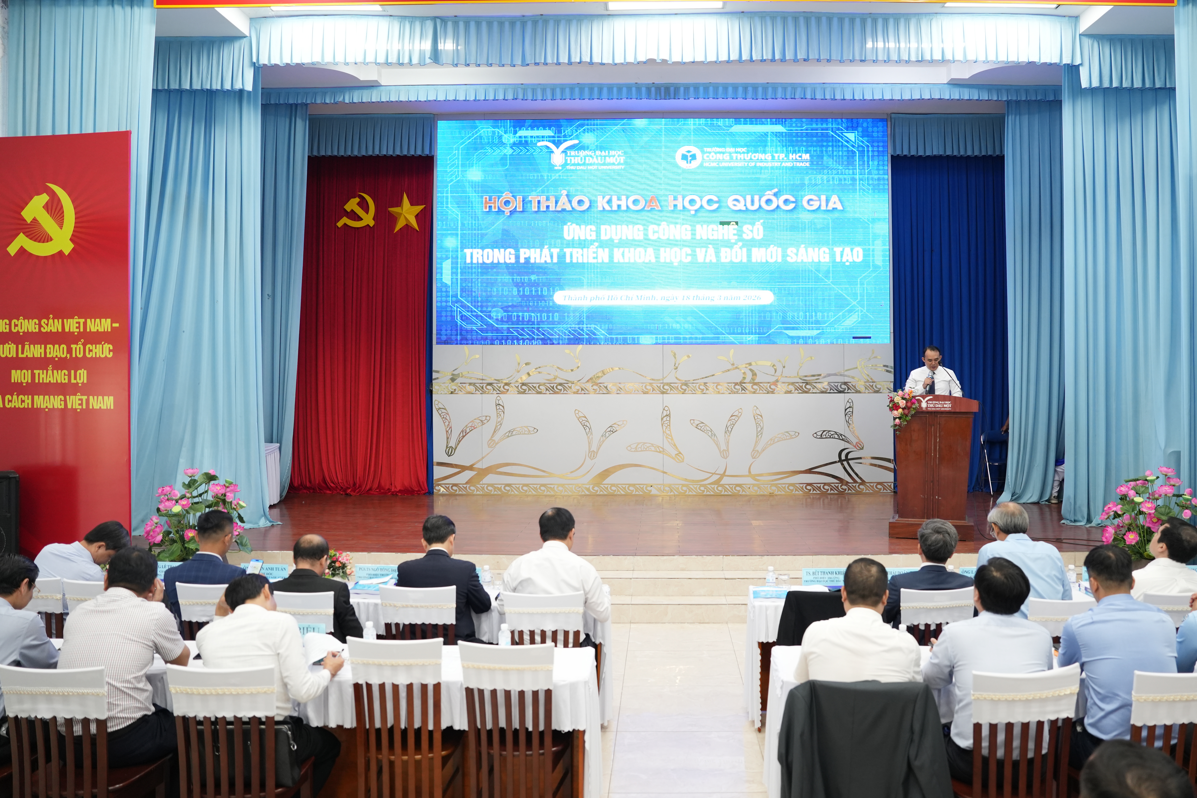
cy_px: 373
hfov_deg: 67.3
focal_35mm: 27
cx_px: 650
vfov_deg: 47.9
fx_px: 898
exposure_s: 1/125
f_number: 2.8
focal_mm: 24
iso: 1250
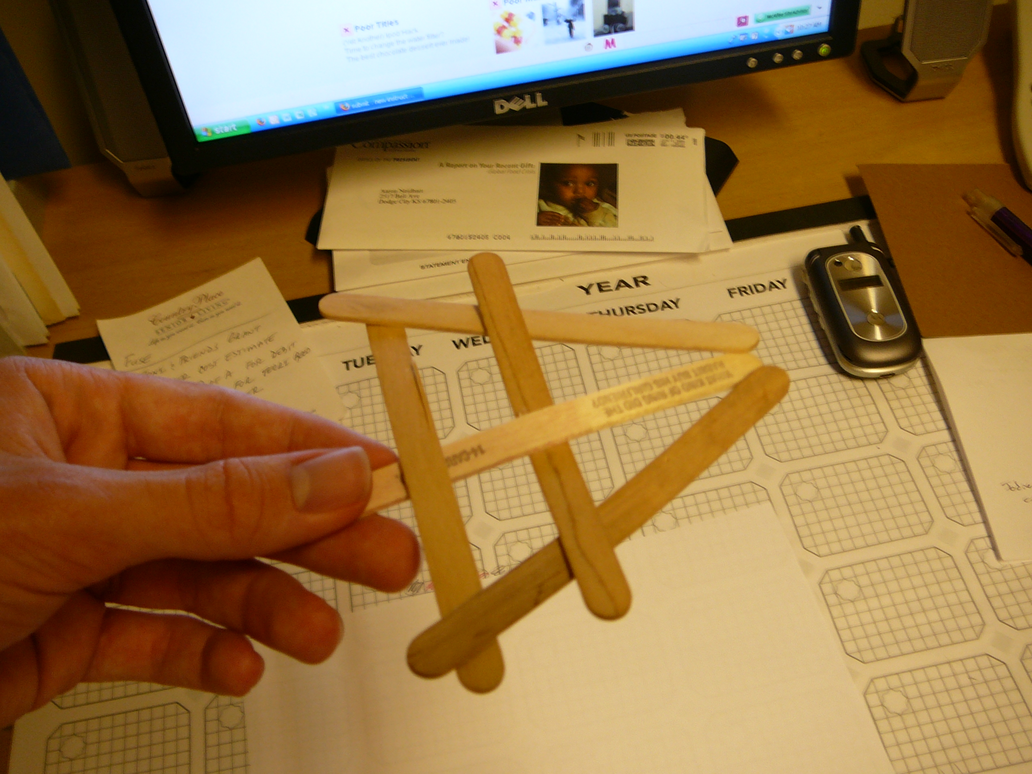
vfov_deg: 40.7
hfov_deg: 52.6
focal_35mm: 35
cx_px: 516
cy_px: 387
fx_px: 1043
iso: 80
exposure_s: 1/8
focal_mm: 5.2
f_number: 2.8
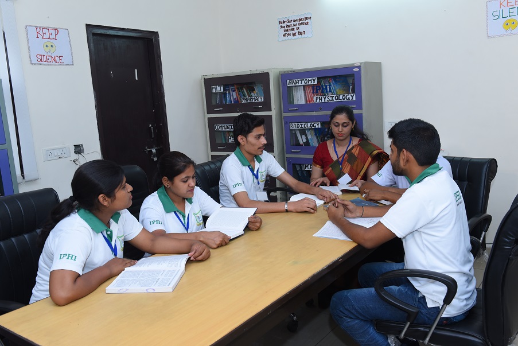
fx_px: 461
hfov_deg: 58.7
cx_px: 259
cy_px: 173
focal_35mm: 32
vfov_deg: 41.2
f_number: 7.1
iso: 1000
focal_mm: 32
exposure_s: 1/100
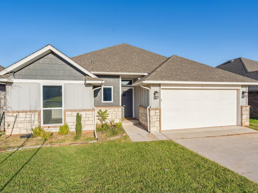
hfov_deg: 87.8
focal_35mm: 18
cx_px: 132
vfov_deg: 71.6
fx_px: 134
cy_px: 96
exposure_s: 1/2000
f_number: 7.1
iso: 200
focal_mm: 16
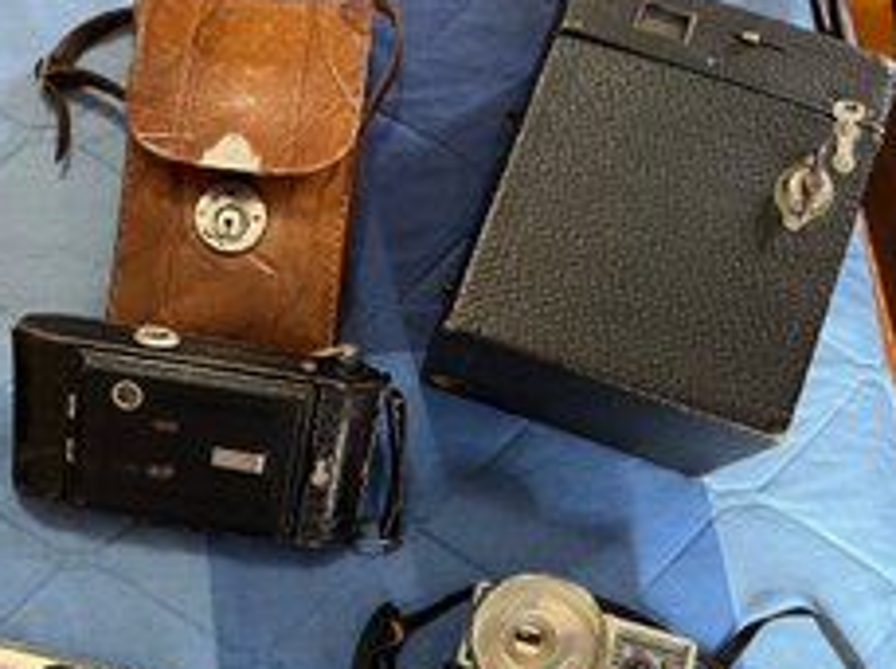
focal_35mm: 39
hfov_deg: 46.7
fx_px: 1008
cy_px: 471
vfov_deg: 36.2
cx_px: 260
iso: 500
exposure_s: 1/40
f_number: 1.6
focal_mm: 5.1
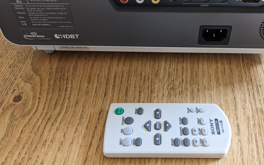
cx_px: 157
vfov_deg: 32.6
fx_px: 281
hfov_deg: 50.1
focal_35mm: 39
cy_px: 62
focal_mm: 4.38
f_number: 1.73
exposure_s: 1/33.8
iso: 59
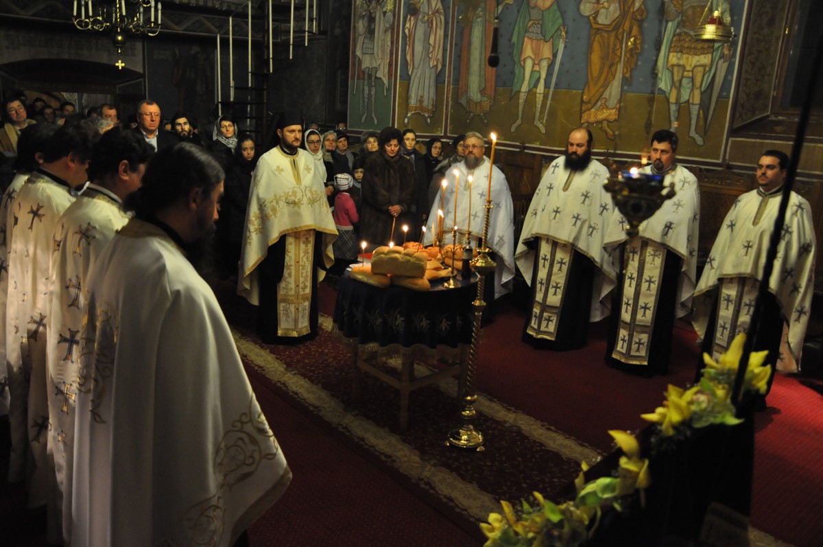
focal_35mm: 27
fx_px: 616
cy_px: 274
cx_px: 412
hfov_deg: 67.4
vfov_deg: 47.8
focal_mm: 18
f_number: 4
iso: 1600
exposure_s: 1/20
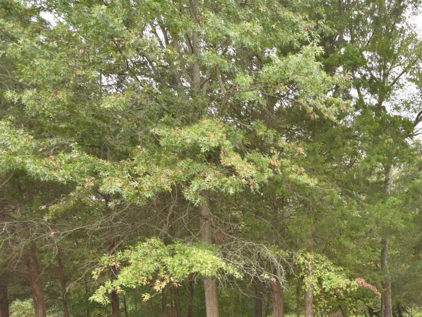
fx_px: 378
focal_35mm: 31
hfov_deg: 51.3
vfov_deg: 42.0
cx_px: 383
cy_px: 281
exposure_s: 1/200
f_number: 7.1
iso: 250
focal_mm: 10
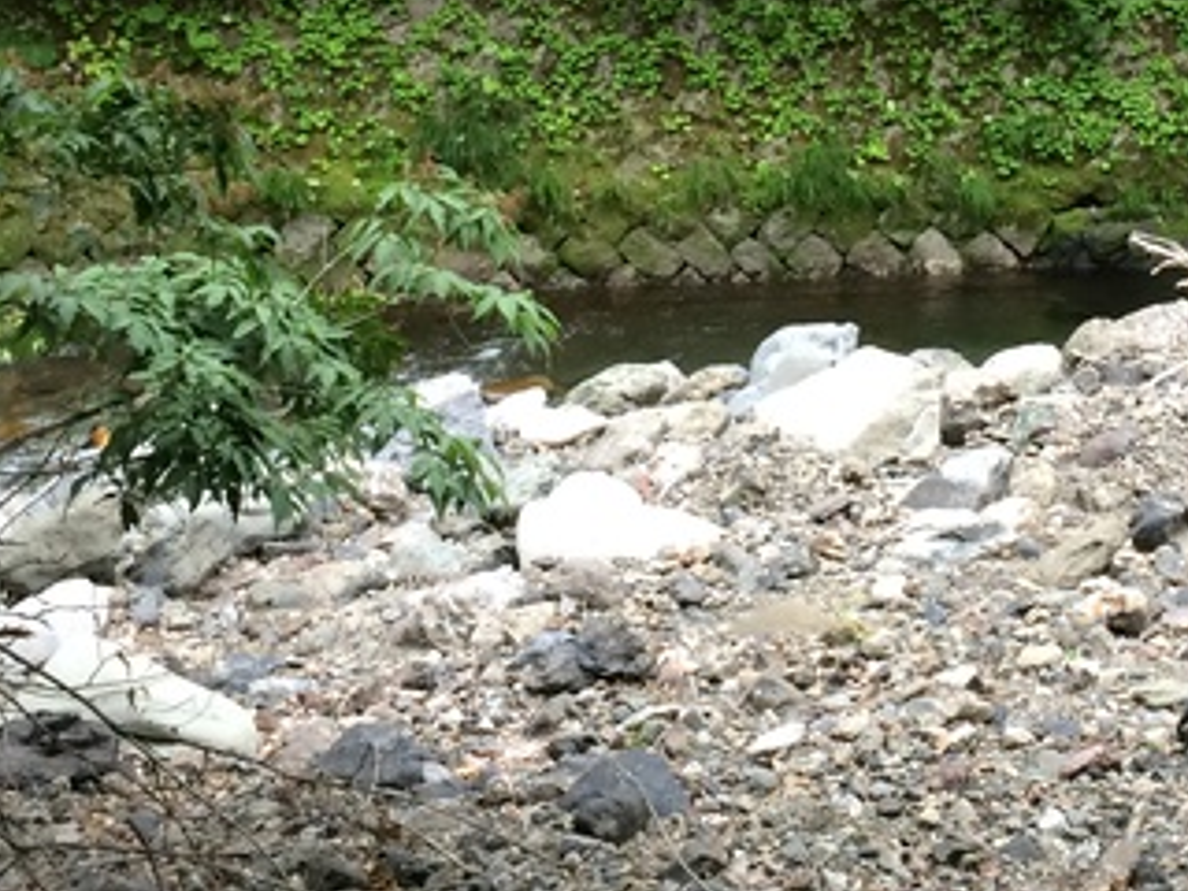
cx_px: 828
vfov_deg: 19.2
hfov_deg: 25.8
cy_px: 30
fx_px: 2574
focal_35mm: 75
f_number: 2.2
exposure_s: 1/30
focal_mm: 4.12
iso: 50
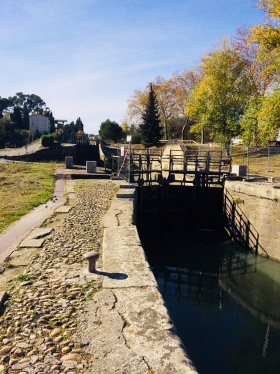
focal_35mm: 29
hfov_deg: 48.2
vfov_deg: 61.7
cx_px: 140
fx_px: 313
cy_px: 187
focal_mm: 4.15
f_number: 2.2
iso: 32
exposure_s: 1/2564
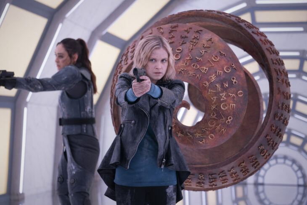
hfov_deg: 15.2
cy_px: 102
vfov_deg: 10.2
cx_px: 154
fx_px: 1151
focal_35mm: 135
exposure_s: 1/100
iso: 1000
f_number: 4
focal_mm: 135
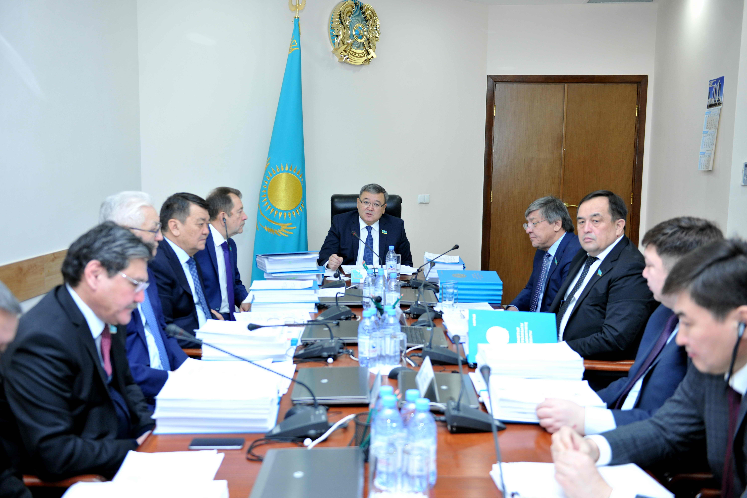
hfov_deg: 53.1
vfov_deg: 36.8
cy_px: 249
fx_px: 747
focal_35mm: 36
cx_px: 374
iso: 800
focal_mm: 36
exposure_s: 1/200
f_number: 3.2
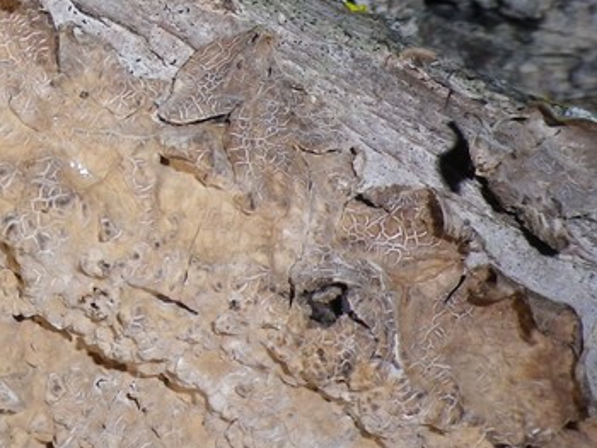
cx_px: -84
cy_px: 66
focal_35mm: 80
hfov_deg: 22.8
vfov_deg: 18.2
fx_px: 1381
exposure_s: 1/320
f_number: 8.6
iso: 80
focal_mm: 6.36
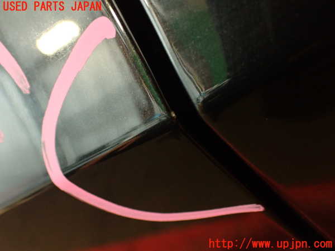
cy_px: 126
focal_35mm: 36
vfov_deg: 39.7
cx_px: 168
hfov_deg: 51.4
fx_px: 348
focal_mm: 6.37
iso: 800
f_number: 2.5
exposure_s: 1/20
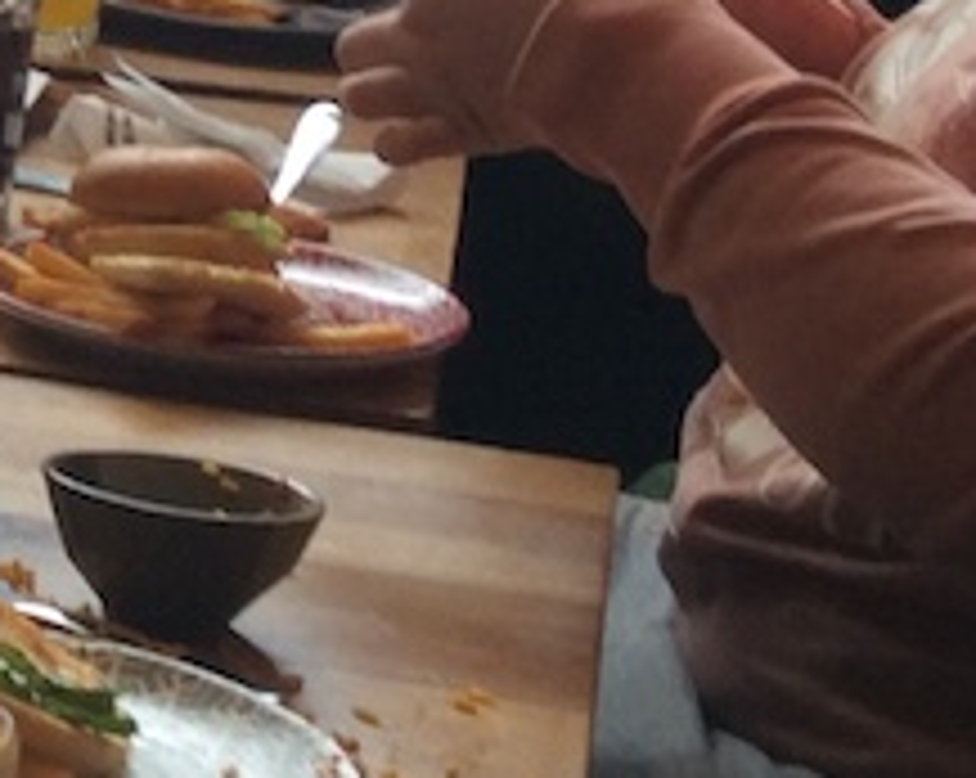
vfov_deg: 10.4
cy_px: -268
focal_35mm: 144
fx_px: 4154
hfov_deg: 12.5
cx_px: -616
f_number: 2.4
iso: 32
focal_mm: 3.3
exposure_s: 1/50
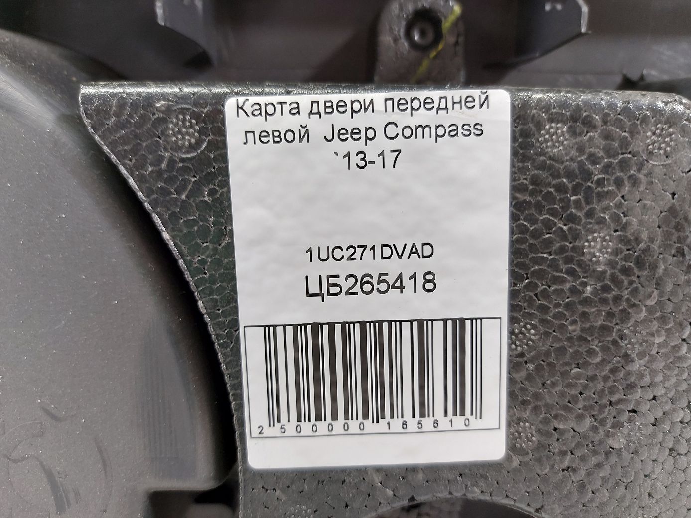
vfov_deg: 56.8
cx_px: 346
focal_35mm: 24
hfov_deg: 71.6
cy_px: 259
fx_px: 479
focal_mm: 5.23
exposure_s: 1/50
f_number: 1.8
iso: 125
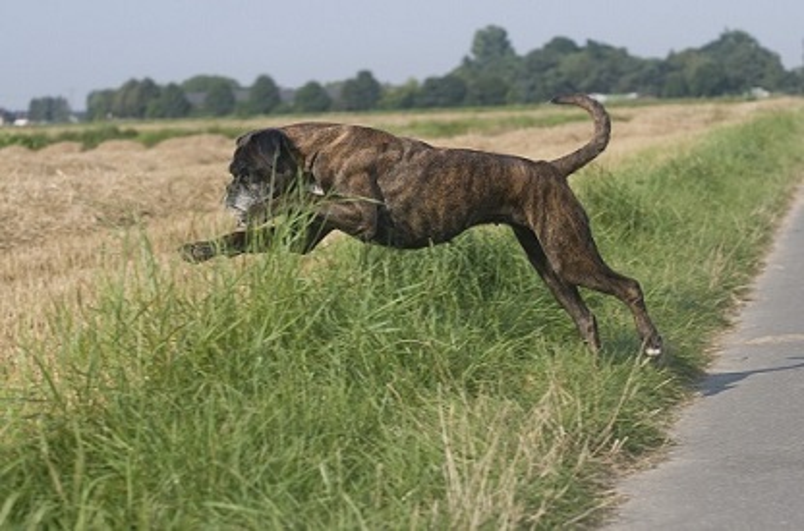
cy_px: 266
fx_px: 2840
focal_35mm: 128
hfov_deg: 16.1
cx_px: 402
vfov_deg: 10.7
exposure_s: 1/750
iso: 200
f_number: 6.7
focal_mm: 85
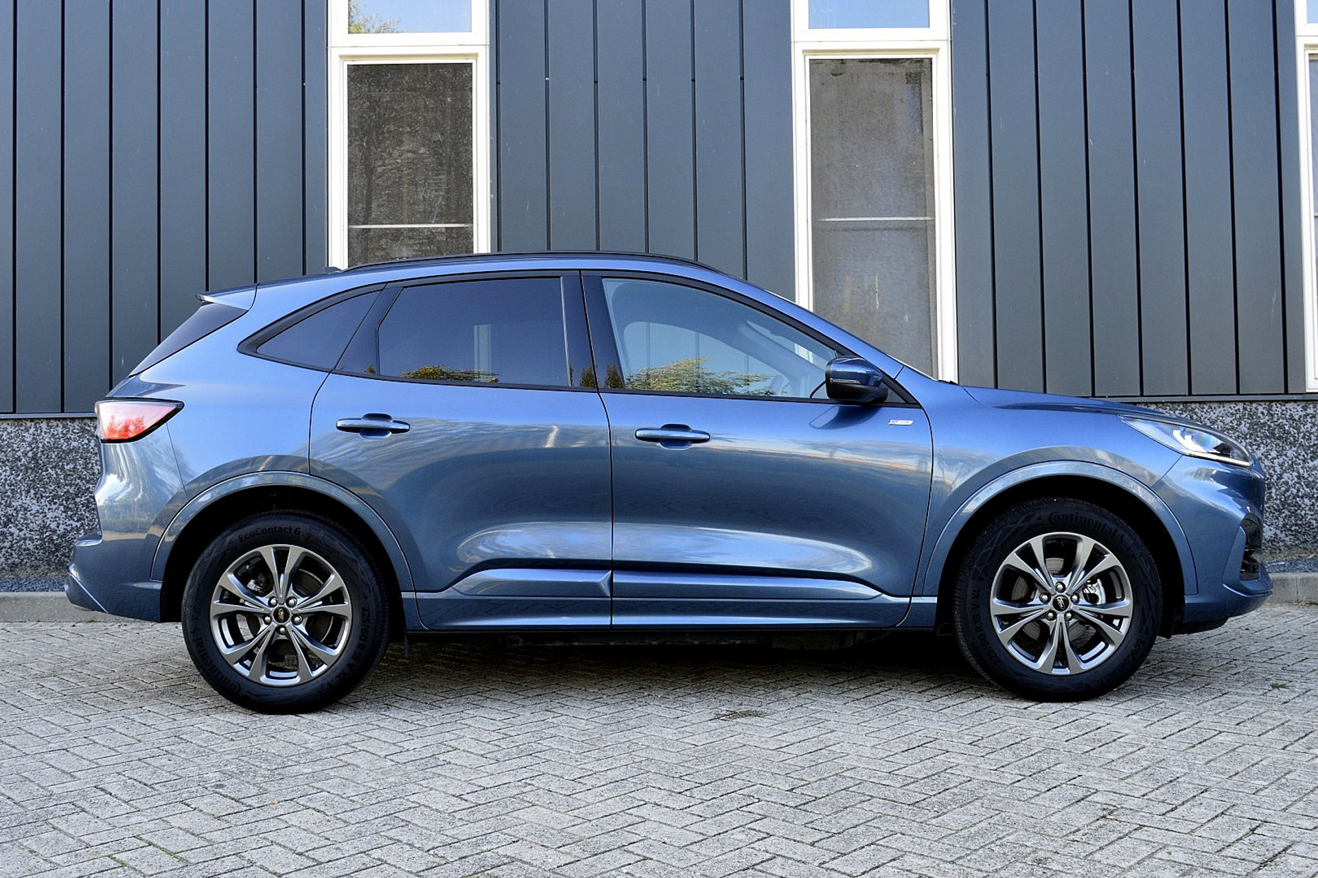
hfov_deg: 55.1
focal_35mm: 34
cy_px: 439
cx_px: 659
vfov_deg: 38.4
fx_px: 1263
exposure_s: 1/60
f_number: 8
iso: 400
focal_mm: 23
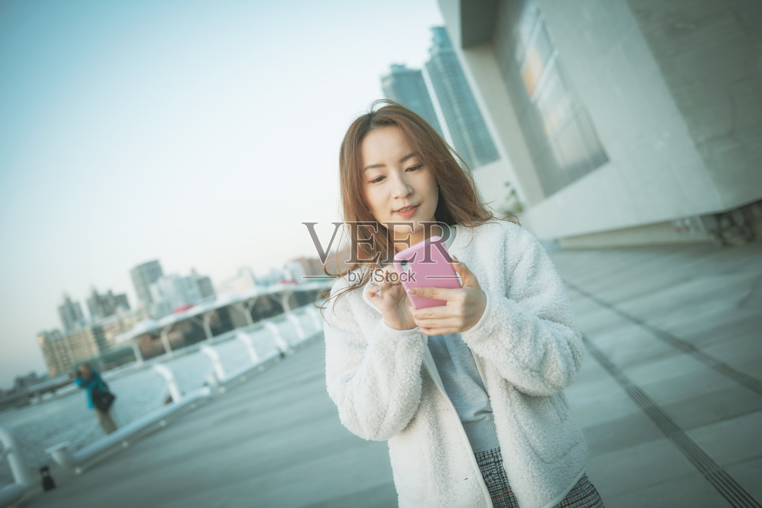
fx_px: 678
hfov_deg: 58.7
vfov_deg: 41.1
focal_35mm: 32
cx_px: 381
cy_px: 254
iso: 200
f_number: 2.8
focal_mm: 32
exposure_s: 1/80
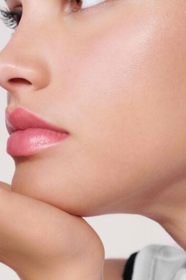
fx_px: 1604
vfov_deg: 9.9
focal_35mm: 207
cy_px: 22
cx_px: 92
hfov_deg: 6.6
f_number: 11
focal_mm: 105
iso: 400
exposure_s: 1/200
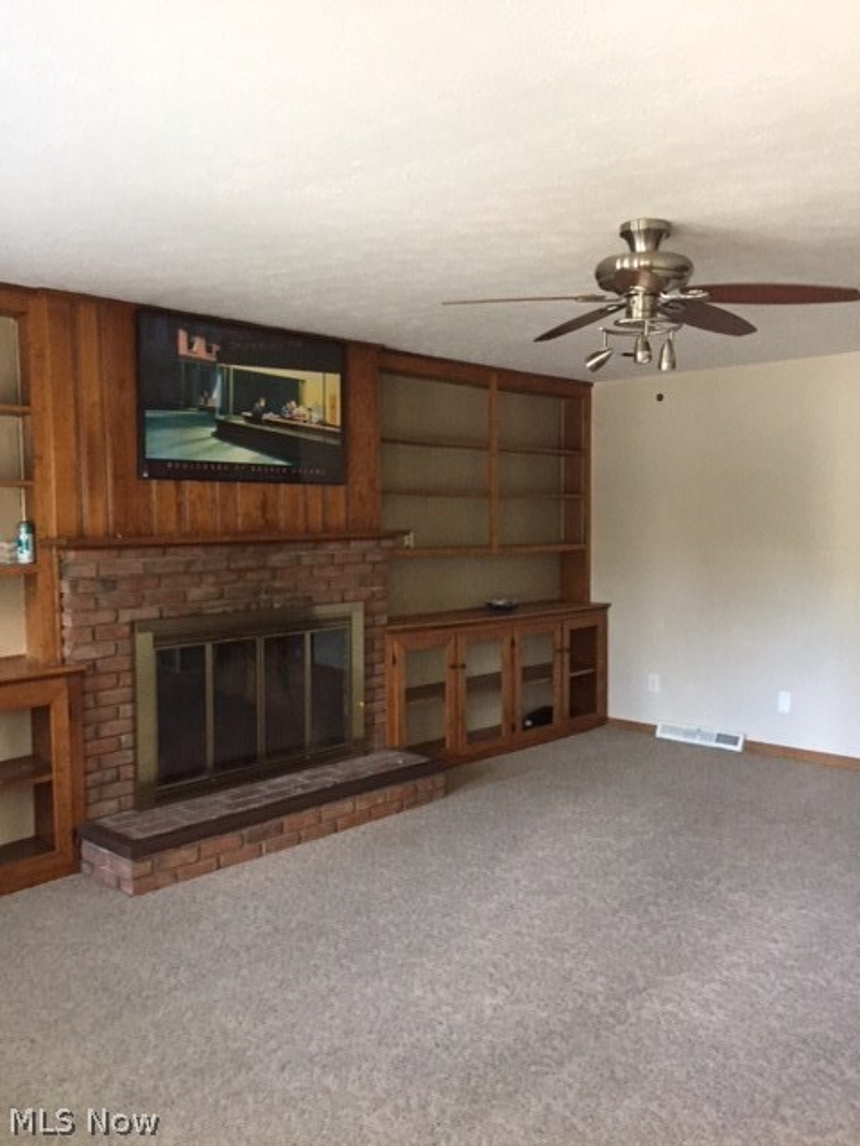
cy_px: 573
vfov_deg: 61.7
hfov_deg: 48.2
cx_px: 430
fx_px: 961
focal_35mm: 29
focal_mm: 4.15
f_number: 2.2
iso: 250
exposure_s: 1/20
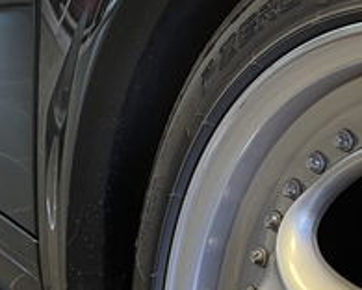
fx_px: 1029
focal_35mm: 96
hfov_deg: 19.7
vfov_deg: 15.7
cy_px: -4
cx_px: 69
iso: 100
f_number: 1.6
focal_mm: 5.1
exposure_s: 1/50
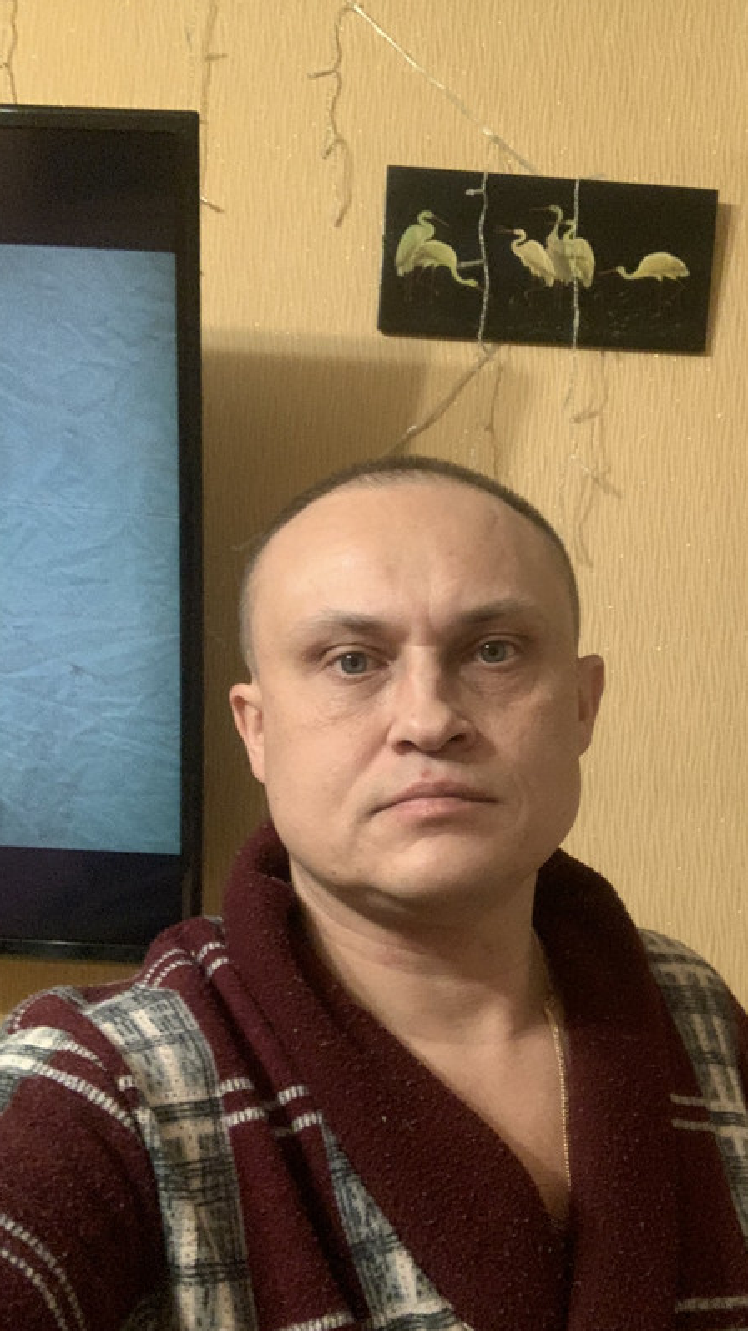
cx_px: 469
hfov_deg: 33.5
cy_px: 666
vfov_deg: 56.6
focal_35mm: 35
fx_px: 1235
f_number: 2.2
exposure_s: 1/25
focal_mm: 2.87
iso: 400
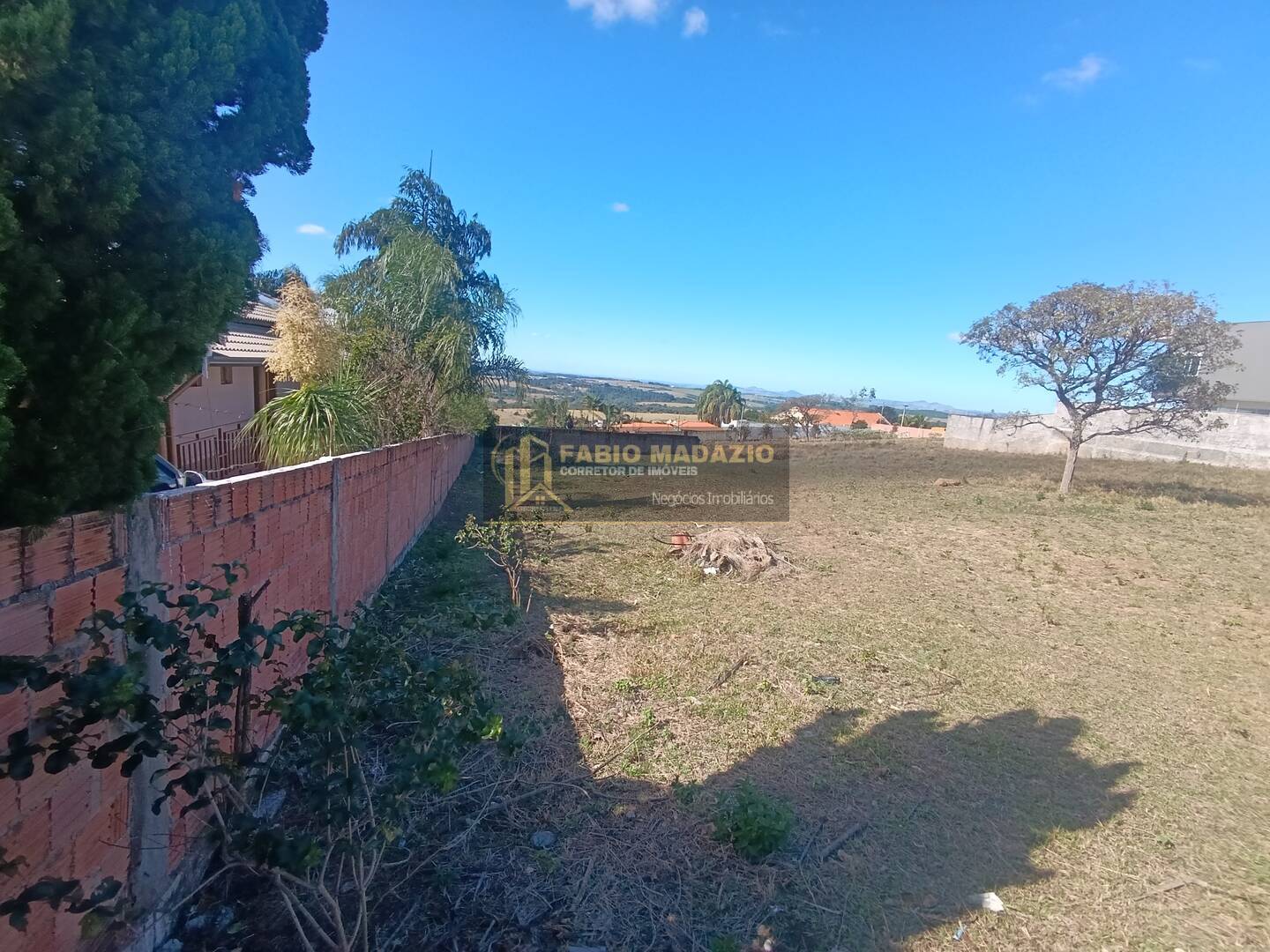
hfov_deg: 94.5
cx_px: 635
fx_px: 587
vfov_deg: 78.1
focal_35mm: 16
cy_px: 476
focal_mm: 1.65
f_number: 2.2
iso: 50
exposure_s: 1/534
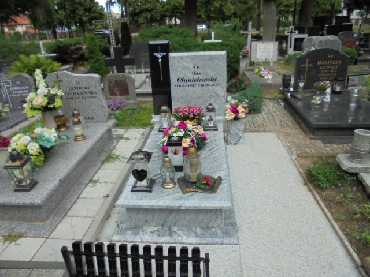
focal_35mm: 26
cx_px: 185
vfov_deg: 53.1
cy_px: 138
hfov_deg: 67.3
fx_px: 278
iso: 100
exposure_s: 1/320
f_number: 3.5
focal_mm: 4.6
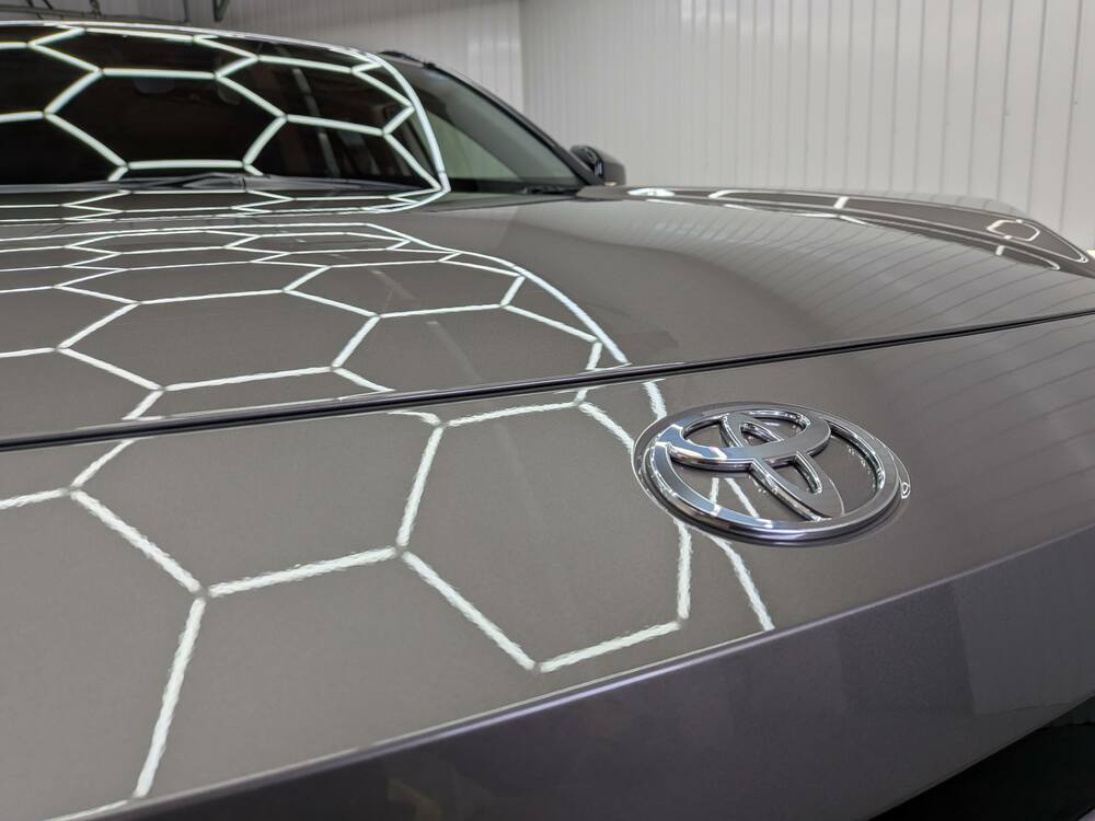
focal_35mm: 24
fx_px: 759
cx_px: 548
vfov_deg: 56.8
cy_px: 410
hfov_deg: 71.6
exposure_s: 1/685
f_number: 1.7
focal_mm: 4.53
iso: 25
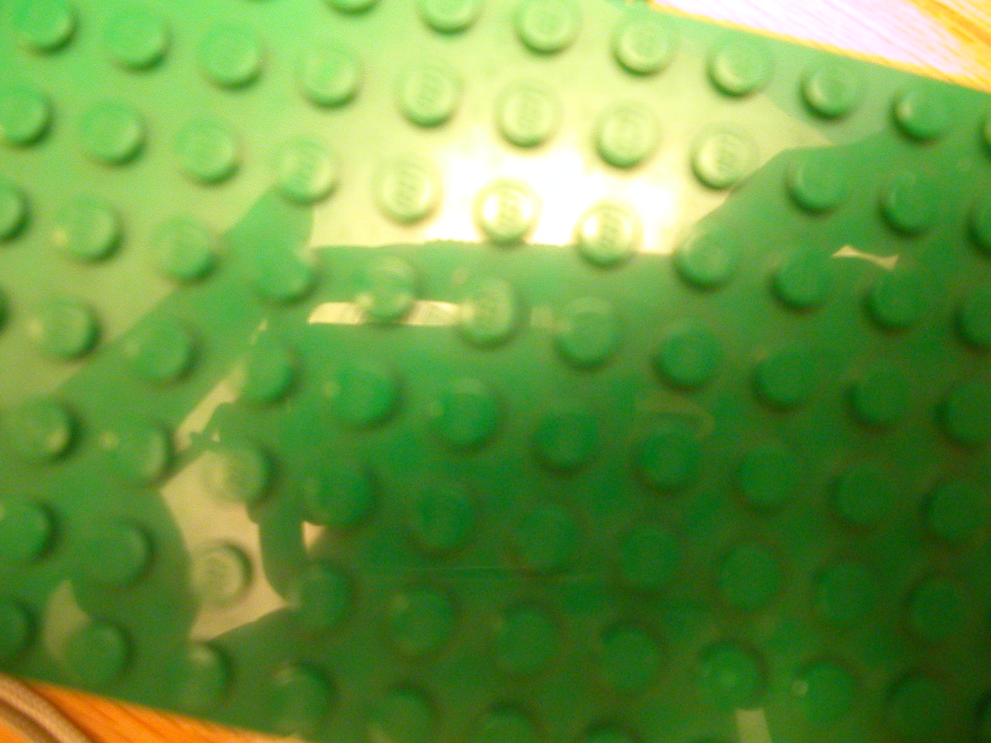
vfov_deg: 38.7
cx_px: 496
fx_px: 1059
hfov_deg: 50.1
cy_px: 372
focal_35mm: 37
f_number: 2.7
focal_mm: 5.6
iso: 363
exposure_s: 1/4.4
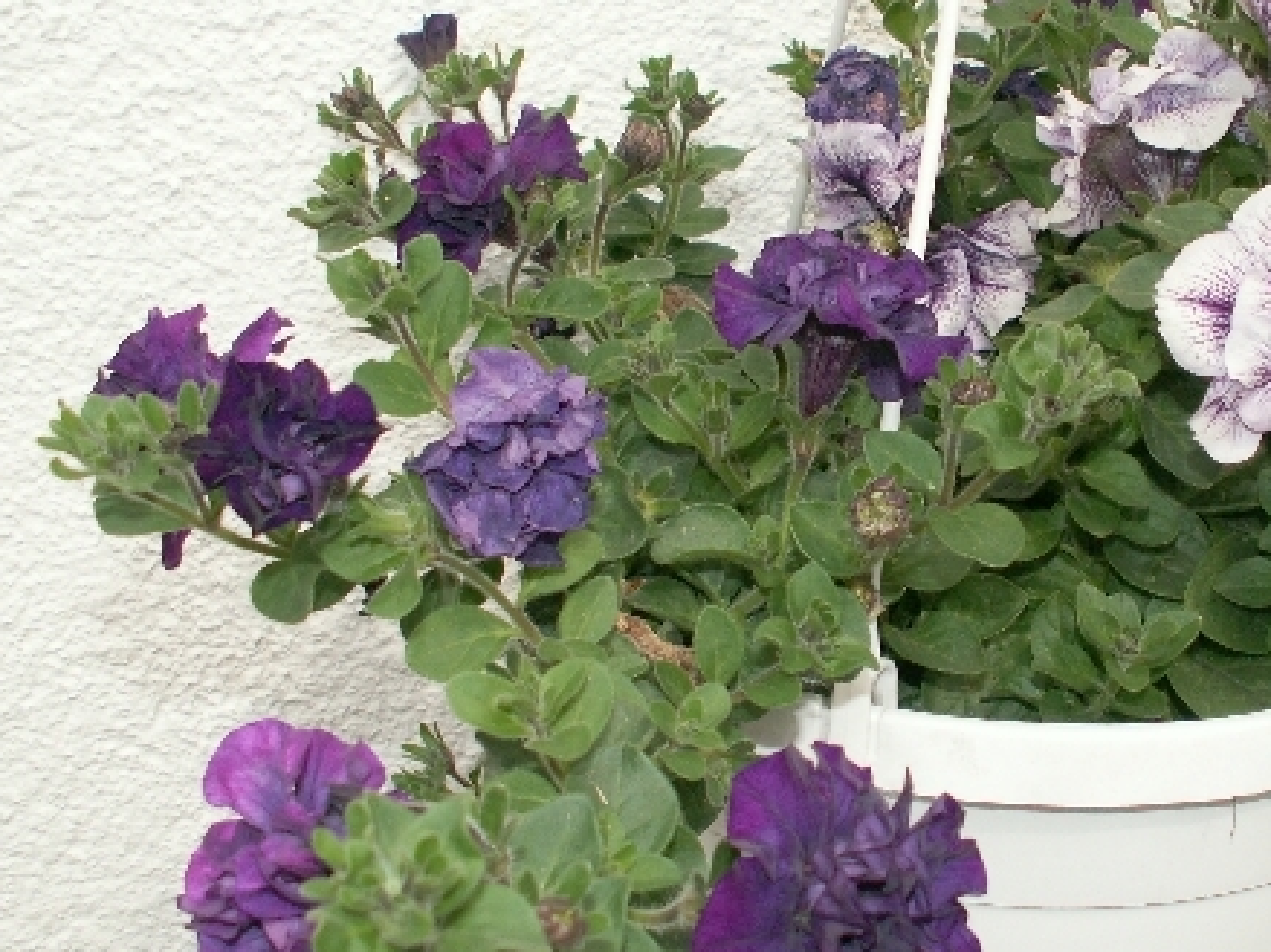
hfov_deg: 36.9
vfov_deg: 28.5
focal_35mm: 51
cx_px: 895
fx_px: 1872
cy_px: 492
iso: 50
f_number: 2.8
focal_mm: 5.86
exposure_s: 1/500
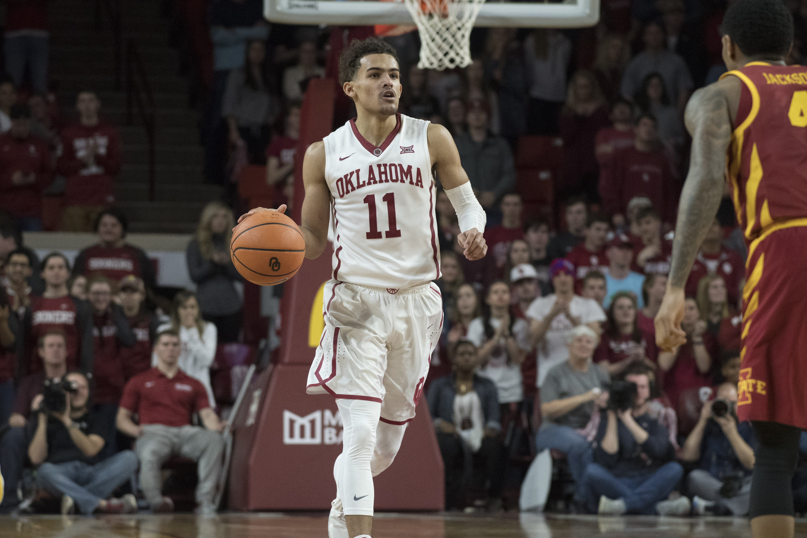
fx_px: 5043
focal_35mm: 225
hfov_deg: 9.1
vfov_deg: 6.1
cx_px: 404
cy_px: 269
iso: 4000
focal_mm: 150
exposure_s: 1/1250
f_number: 4
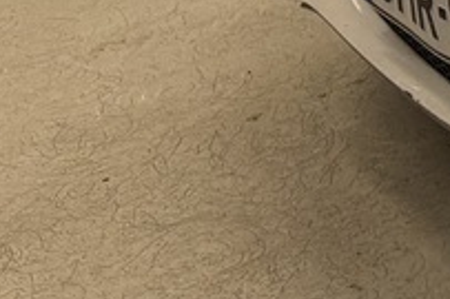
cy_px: -551
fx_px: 2211
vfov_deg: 7.0
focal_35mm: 177
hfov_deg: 9.1
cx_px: 1383
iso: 100
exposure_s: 1/244
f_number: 1.78
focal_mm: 6.76
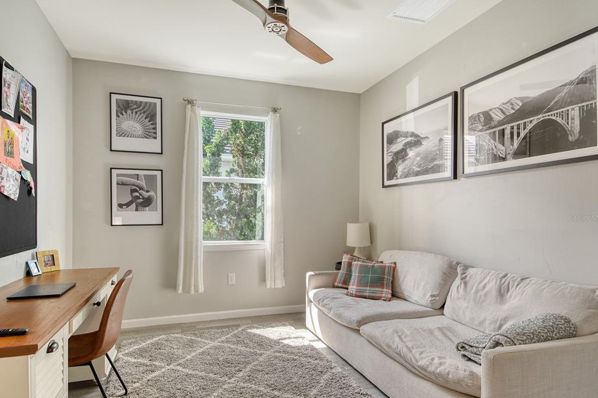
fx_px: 332
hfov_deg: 83.8
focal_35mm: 20
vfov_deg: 61.8
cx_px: 275
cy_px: 218
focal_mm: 12
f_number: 8
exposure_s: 1/1250
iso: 640
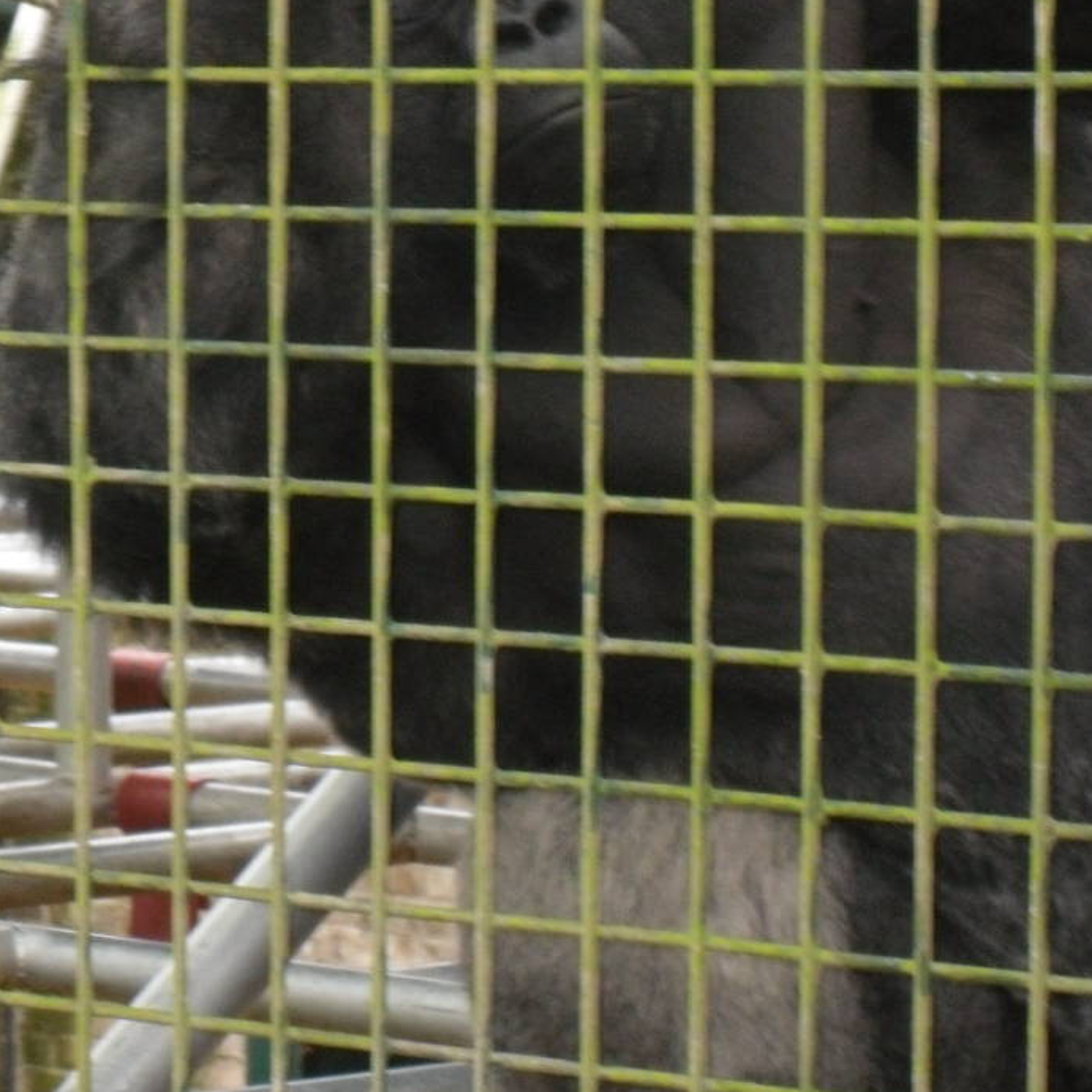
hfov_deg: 8.1
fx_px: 7673
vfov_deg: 8.1
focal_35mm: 215
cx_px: 401
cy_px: 210
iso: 400
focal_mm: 18.9
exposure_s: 1/60
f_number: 5.6
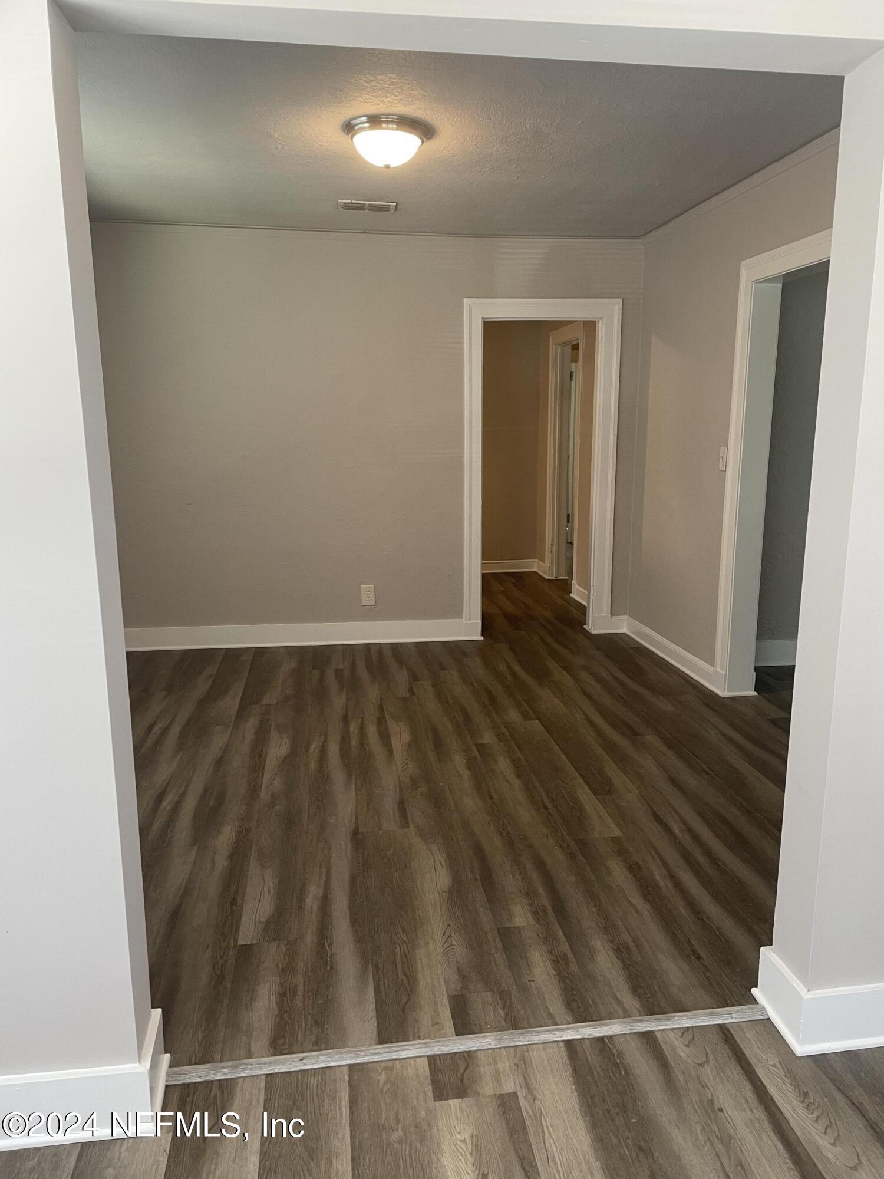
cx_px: 442
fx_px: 885
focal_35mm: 26
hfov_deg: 53.1
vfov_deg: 67.3
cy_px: 590
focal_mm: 4.2
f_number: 1.6
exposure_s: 1/60
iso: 100
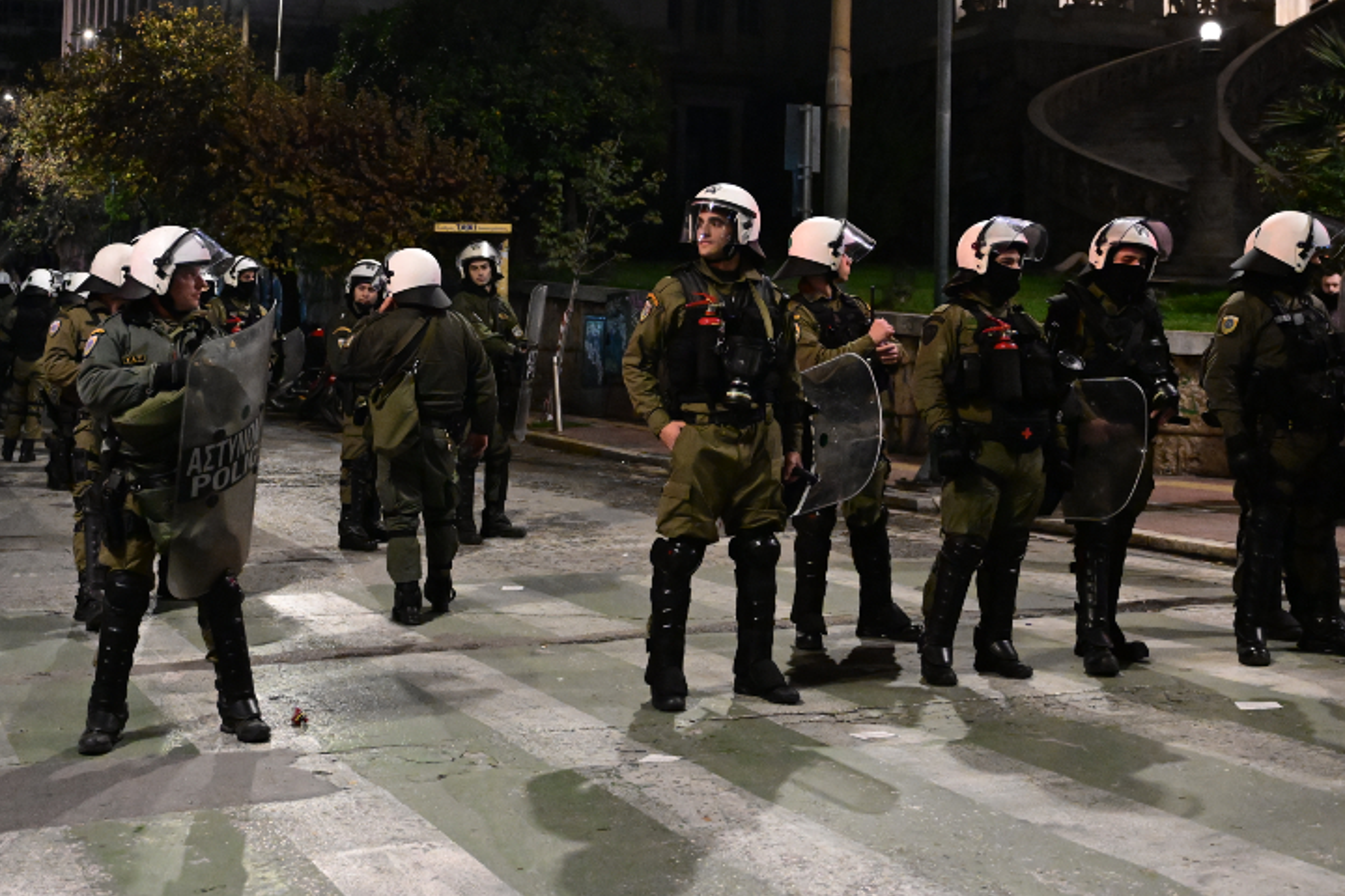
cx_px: 405
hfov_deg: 35.2
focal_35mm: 56
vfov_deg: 24.0
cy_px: 211
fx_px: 2086
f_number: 3.2
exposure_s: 1/200
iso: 8000
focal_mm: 33.5
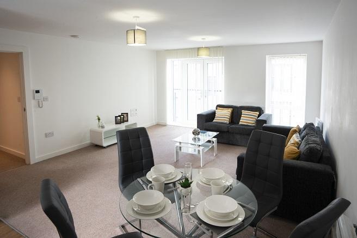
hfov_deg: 76.1
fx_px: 228
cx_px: 178
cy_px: 119
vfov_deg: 55.1
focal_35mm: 23
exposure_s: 1/30
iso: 800
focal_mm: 23
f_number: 11
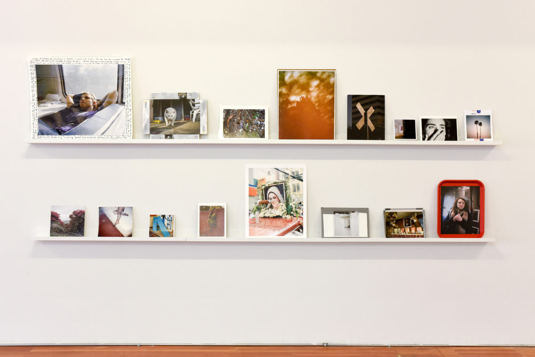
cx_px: 268
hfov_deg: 50.7
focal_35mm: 38
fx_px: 565
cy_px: 178
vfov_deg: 35.1
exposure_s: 1/25
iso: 800
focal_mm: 38
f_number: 8
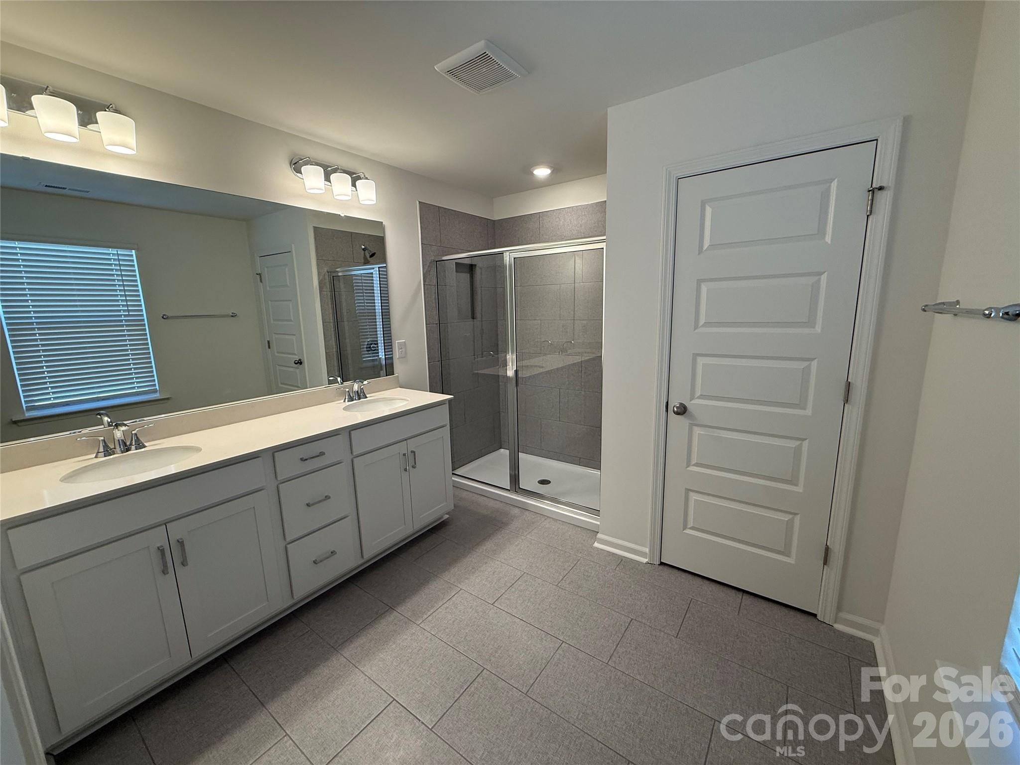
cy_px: 382
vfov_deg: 85.7
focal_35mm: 14
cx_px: 510
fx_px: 413
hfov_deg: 102.1
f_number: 2.2
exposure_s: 1/120
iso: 125
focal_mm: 2.22
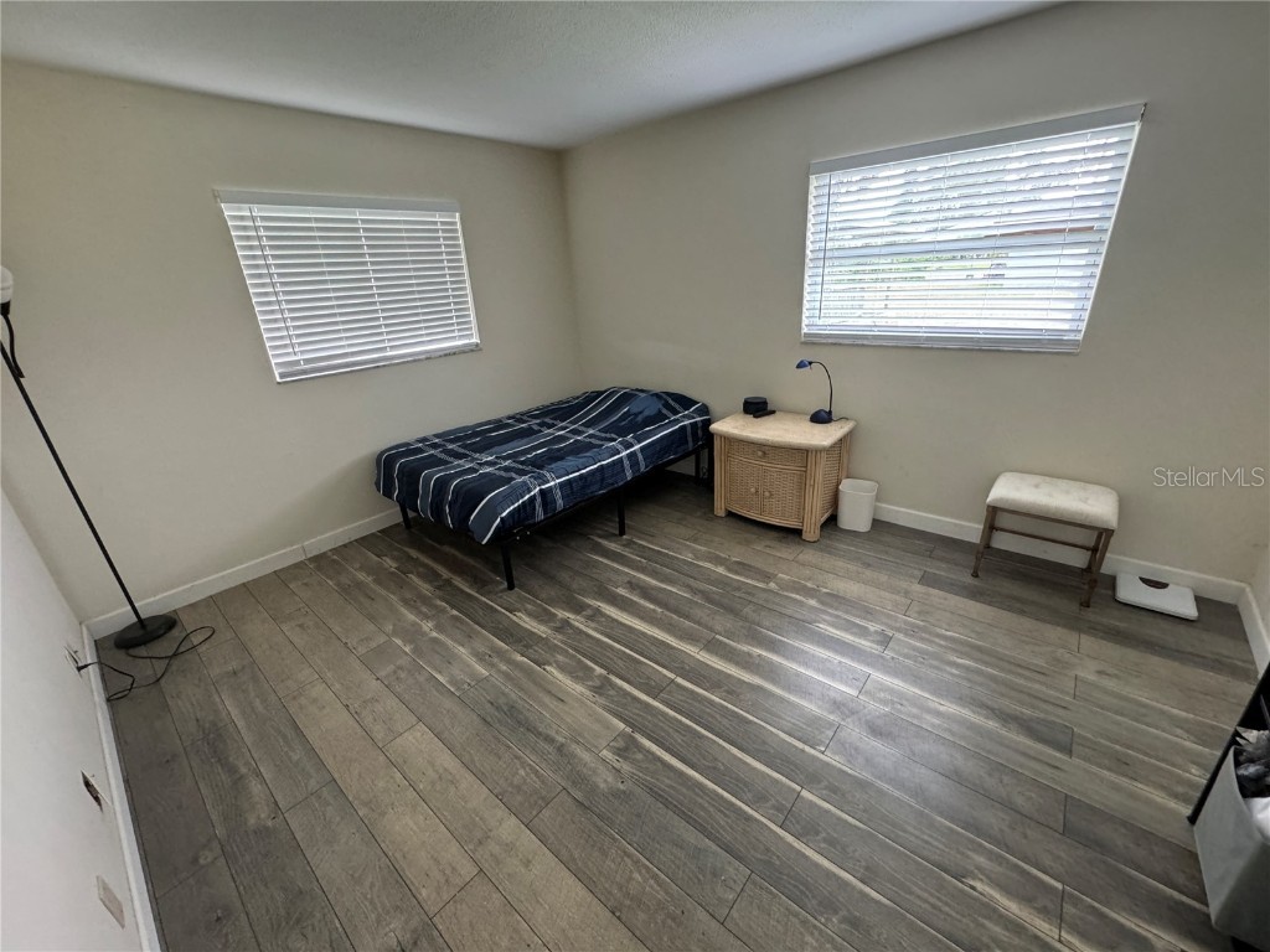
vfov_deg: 85.7
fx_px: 514
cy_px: 476
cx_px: 635
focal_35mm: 14
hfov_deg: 102.1
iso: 320
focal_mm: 2.22
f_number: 2.2
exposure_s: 1/79
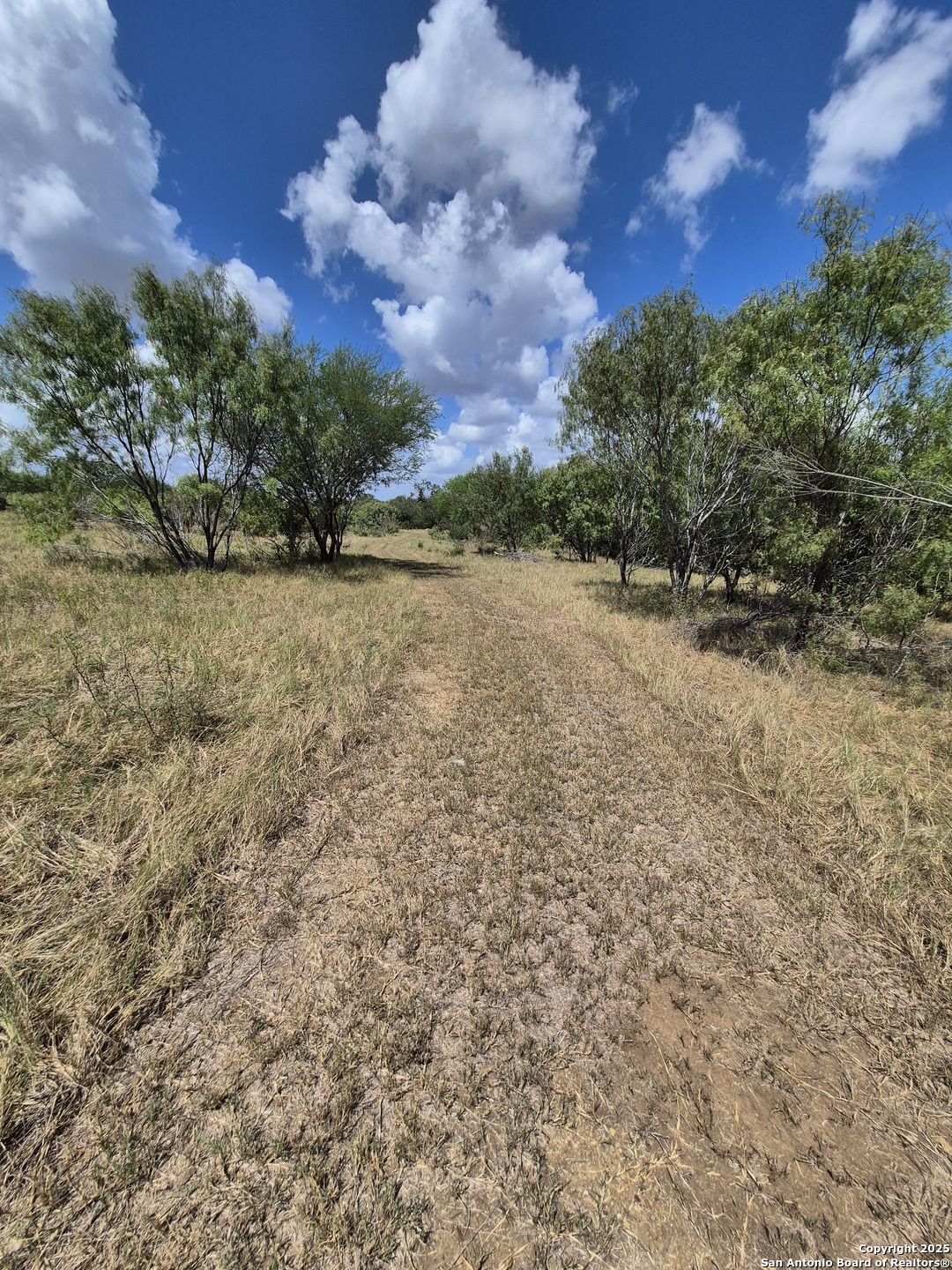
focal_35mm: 13
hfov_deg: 89.9
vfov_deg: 106.2
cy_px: 635
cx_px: 476
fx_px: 477
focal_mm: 1.74
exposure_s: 1/2904
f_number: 2.2
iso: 50
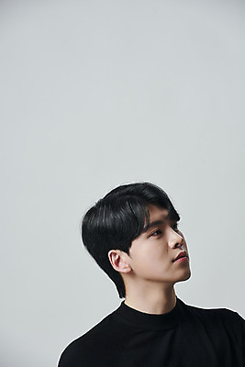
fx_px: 1377
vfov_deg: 15.2
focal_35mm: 135
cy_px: 184
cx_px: 122
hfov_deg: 10.2
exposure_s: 1/125
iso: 64
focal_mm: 135
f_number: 7.1
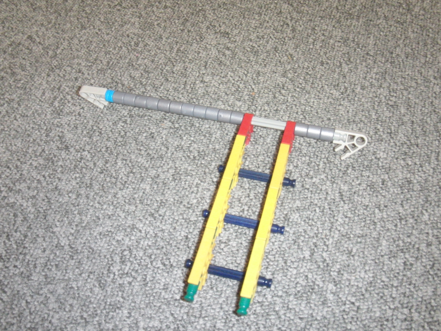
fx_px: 484
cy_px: 166
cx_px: 220
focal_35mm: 38
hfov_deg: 49.0
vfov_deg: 37.7
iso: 400
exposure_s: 1/40
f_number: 3.9
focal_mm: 6.66
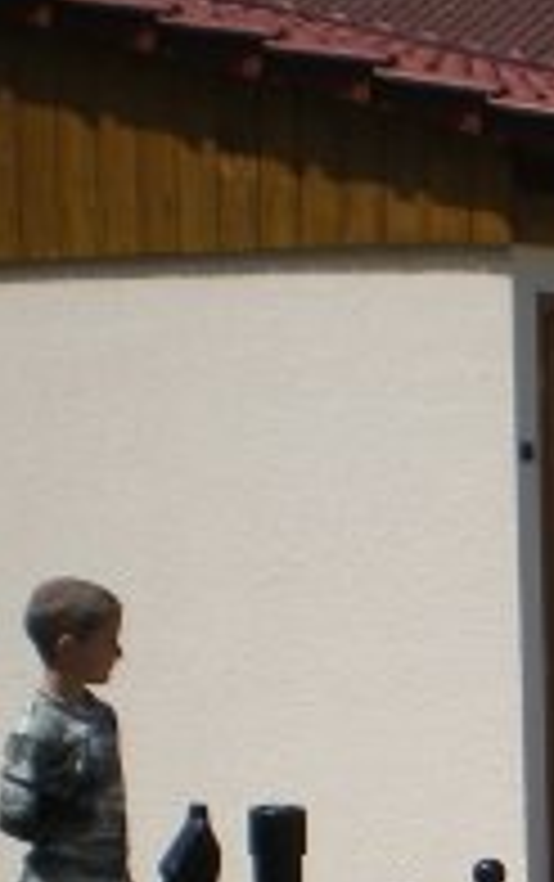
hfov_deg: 10.1
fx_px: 2963
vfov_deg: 16.6
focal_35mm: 123
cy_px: 896
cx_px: 982
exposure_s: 1/500
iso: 64
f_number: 4.6
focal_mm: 6.3
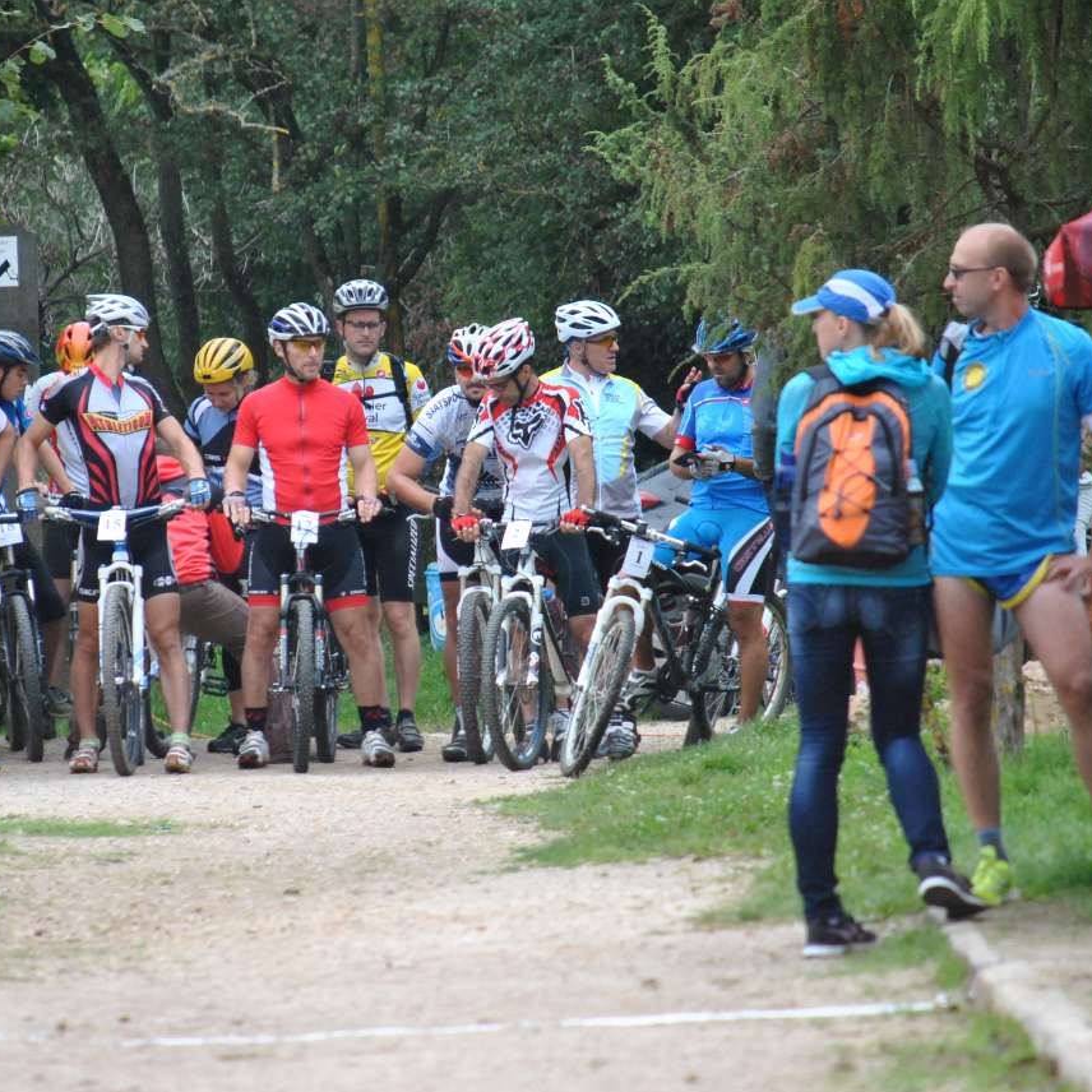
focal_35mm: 382
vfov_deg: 4.6
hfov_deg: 4.6
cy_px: 547
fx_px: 13634
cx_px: 375
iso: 800
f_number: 5.6
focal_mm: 200
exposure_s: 1/500
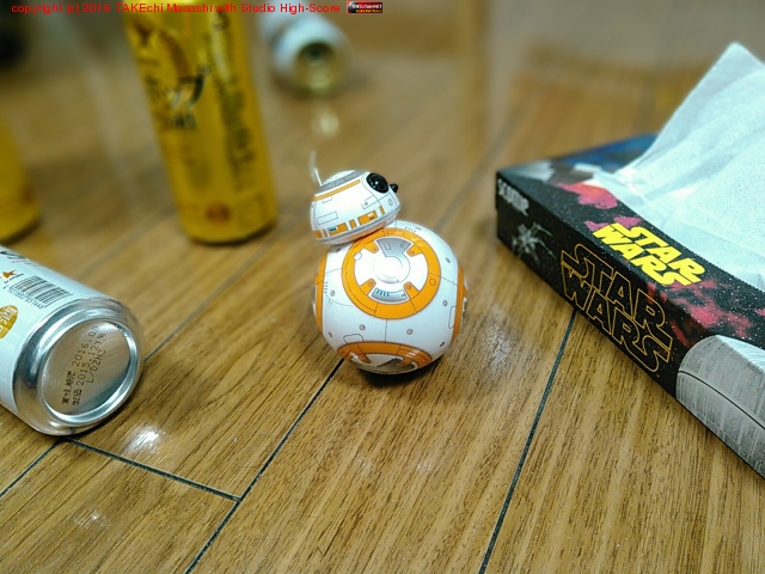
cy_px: 287
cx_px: 382
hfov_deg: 58.4
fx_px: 685
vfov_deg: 45.4
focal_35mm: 31
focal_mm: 4
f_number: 2.4
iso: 400
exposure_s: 1/16.7
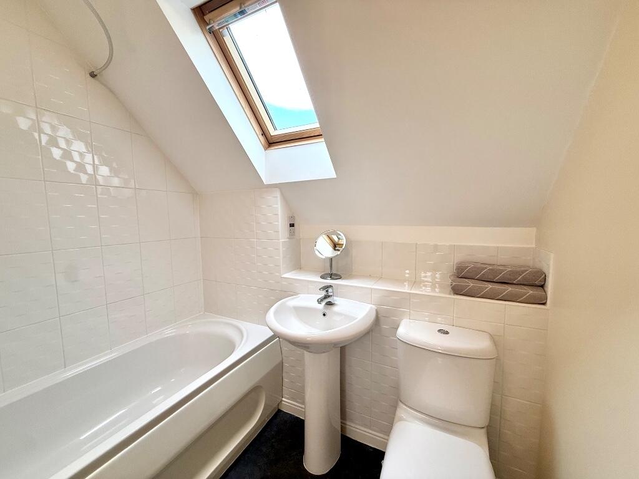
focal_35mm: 14
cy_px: 240
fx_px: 258
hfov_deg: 102.1
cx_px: 320
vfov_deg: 85.7
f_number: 2.2
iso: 125
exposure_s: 1/100
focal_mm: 2.22
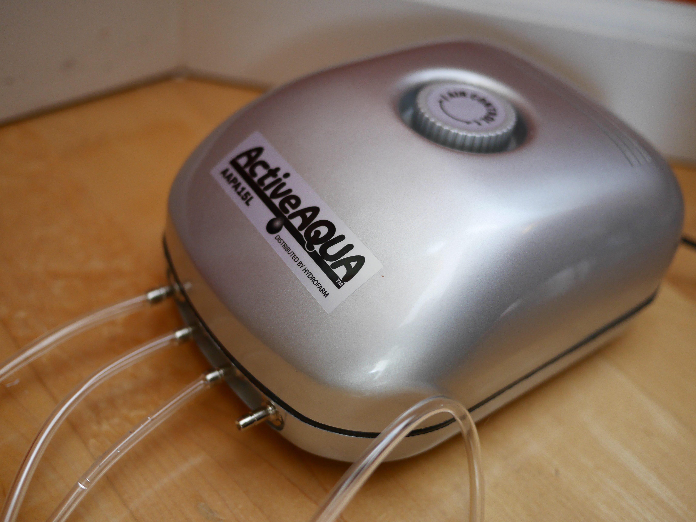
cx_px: 348
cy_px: 261
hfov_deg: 46.8
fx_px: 805
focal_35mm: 40
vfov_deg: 36.0
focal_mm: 20
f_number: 1.7
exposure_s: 1/60
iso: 640
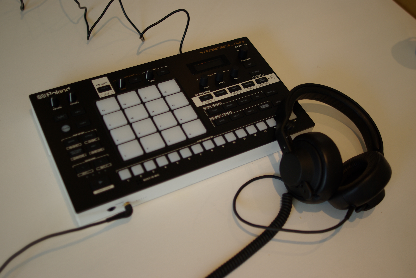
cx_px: 208
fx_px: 486
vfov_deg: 32.0
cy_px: 139
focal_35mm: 42
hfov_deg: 46.3
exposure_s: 1/125
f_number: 1.7
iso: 100
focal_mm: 28
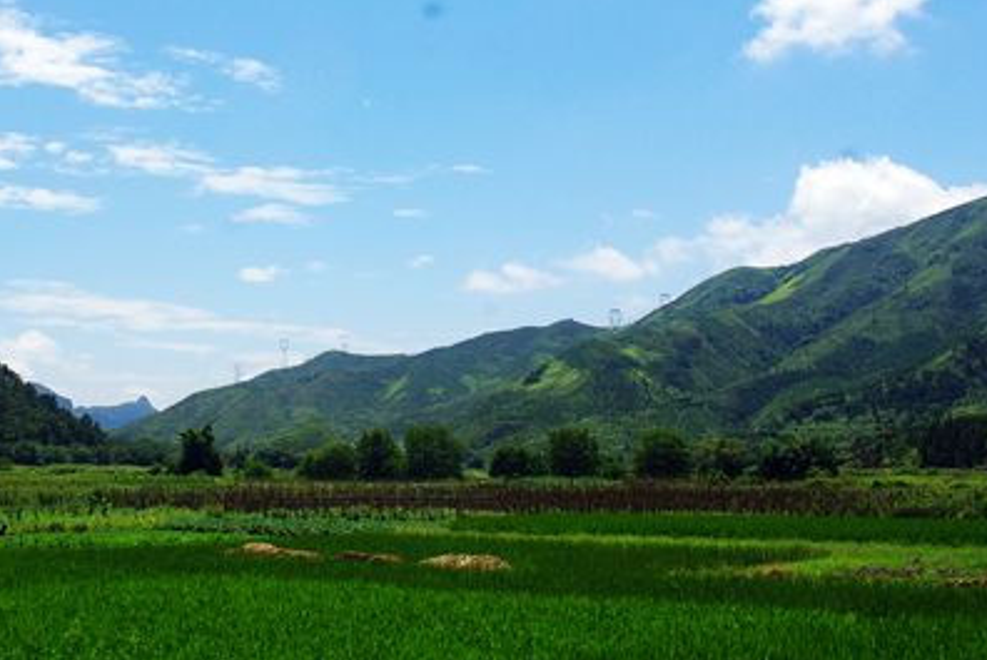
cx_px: 329
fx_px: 1455
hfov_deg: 37.1
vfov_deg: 25.4
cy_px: 214
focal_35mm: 53
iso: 100
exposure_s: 1/180
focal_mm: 20
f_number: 9.5
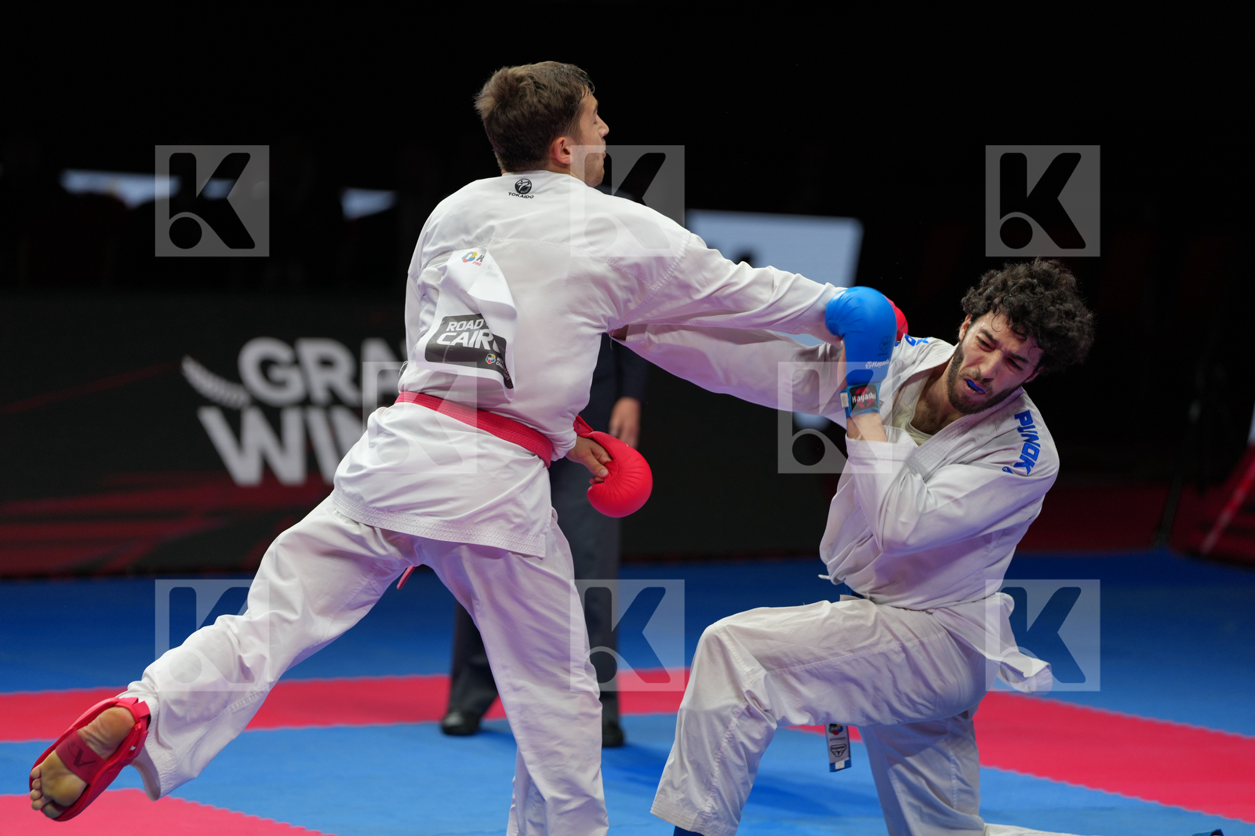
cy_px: 418
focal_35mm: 185
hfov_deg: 11.1
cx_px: 628
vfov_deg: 7.4
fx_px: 6448
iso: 400
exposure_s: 1/1000
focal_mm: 185
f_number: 2.8
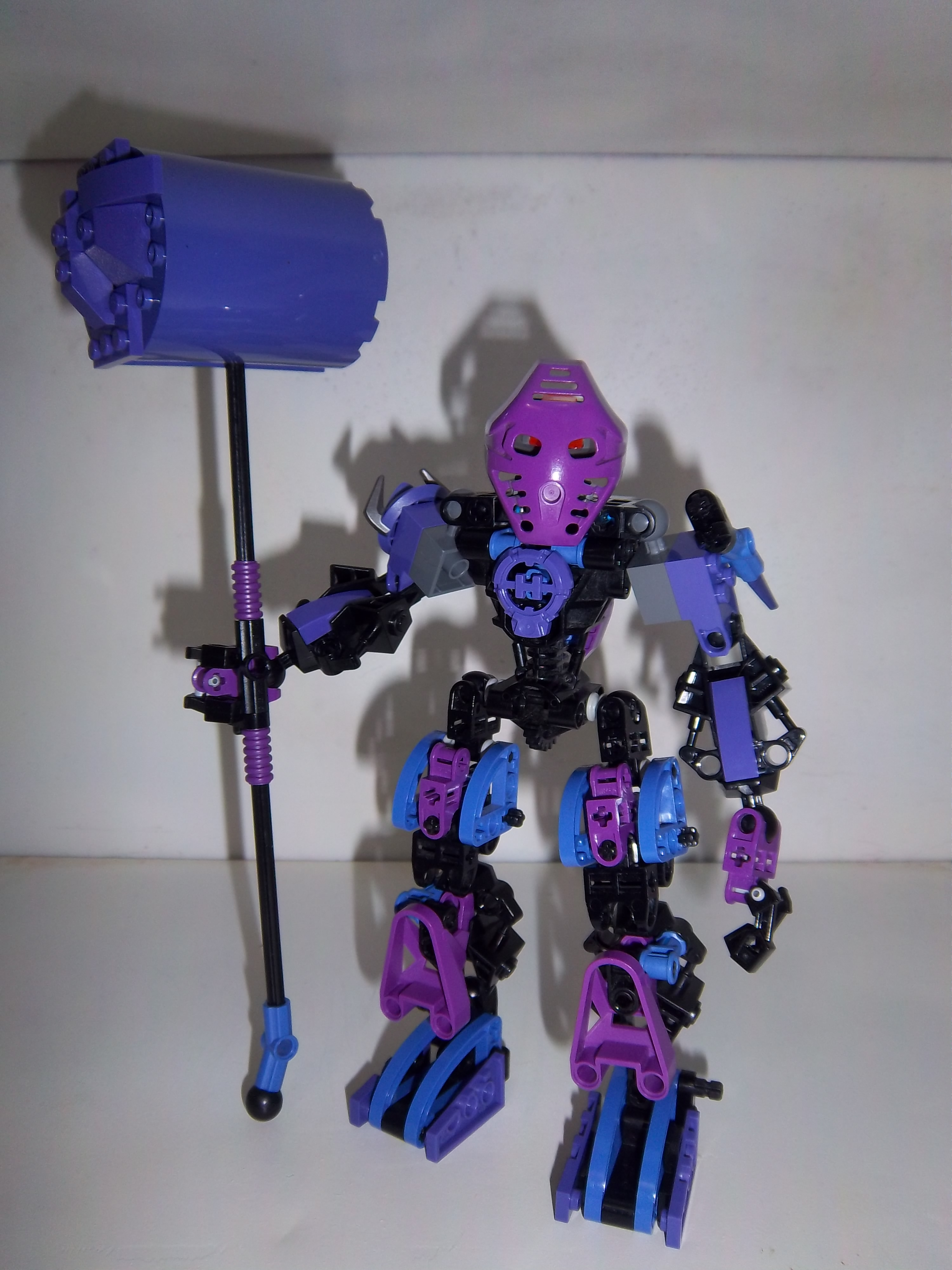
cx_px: 476
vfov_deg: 63.4
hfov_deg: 49.7
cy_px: 635
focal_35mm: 28
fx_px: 1027
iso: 64
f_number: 3.5
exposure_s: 1/30
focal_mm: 5.05
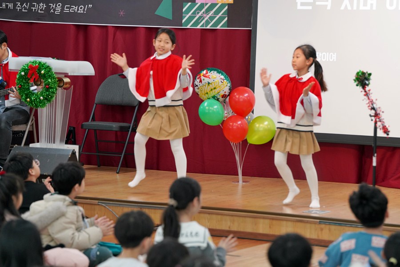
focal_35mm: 147
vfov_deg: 9.3
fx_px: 1633
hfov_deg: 14.0
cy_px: 134
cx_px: 200
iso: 1600
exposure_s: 1/160
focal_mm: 147
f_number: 4
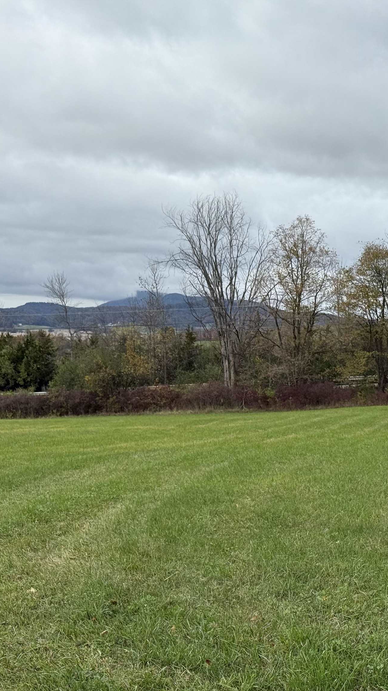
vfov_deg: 30.2
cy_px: 345
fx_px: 1280
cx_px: 234
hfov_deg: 17.2
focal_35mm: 70
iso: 64
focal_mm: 6.76
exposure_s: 1/1242
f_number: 1.78
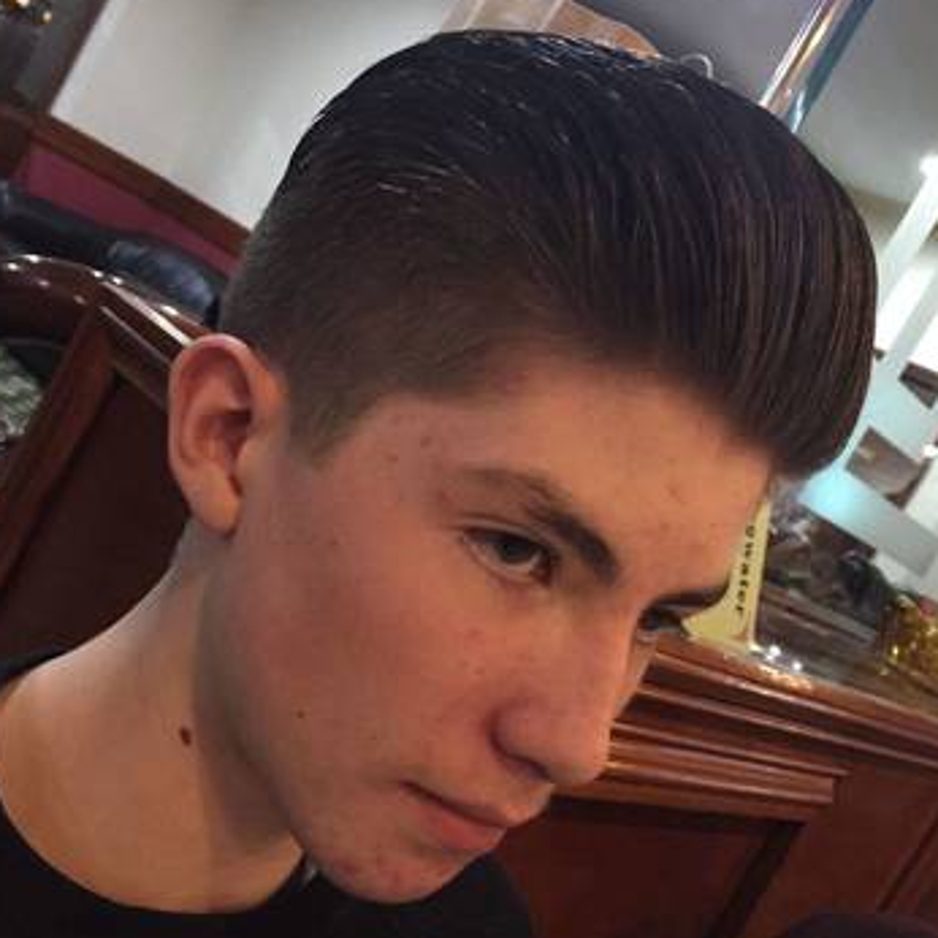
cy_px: 489
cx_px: 512
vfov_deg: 44.9
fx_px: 1134
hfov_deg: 44.9
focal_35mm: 37
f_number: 2.2
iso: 640
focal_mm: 4.15
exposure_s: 1/17
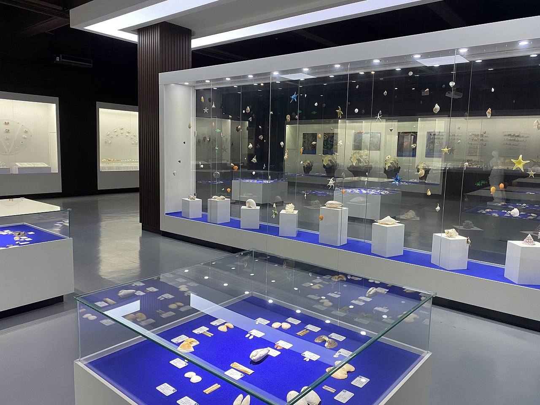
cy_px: 202
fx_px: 406
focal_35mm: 26
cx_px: 270
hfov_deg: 67.3
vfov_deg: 53.1
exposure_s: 1/50
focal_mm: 4.25
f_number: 1.8
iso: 100
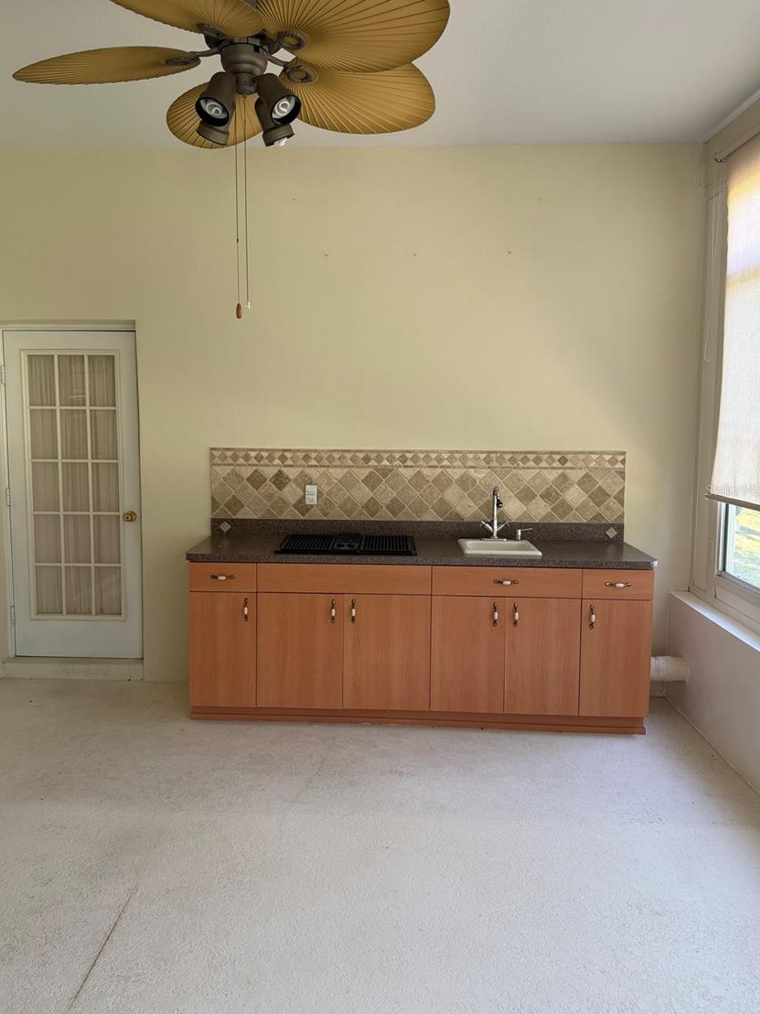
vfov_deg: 67.3
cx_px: 359
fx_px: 761
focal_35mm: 26
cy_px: 490
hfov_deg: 53.0
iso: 160
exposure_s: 1/121
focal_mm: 6.76
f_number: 1.78
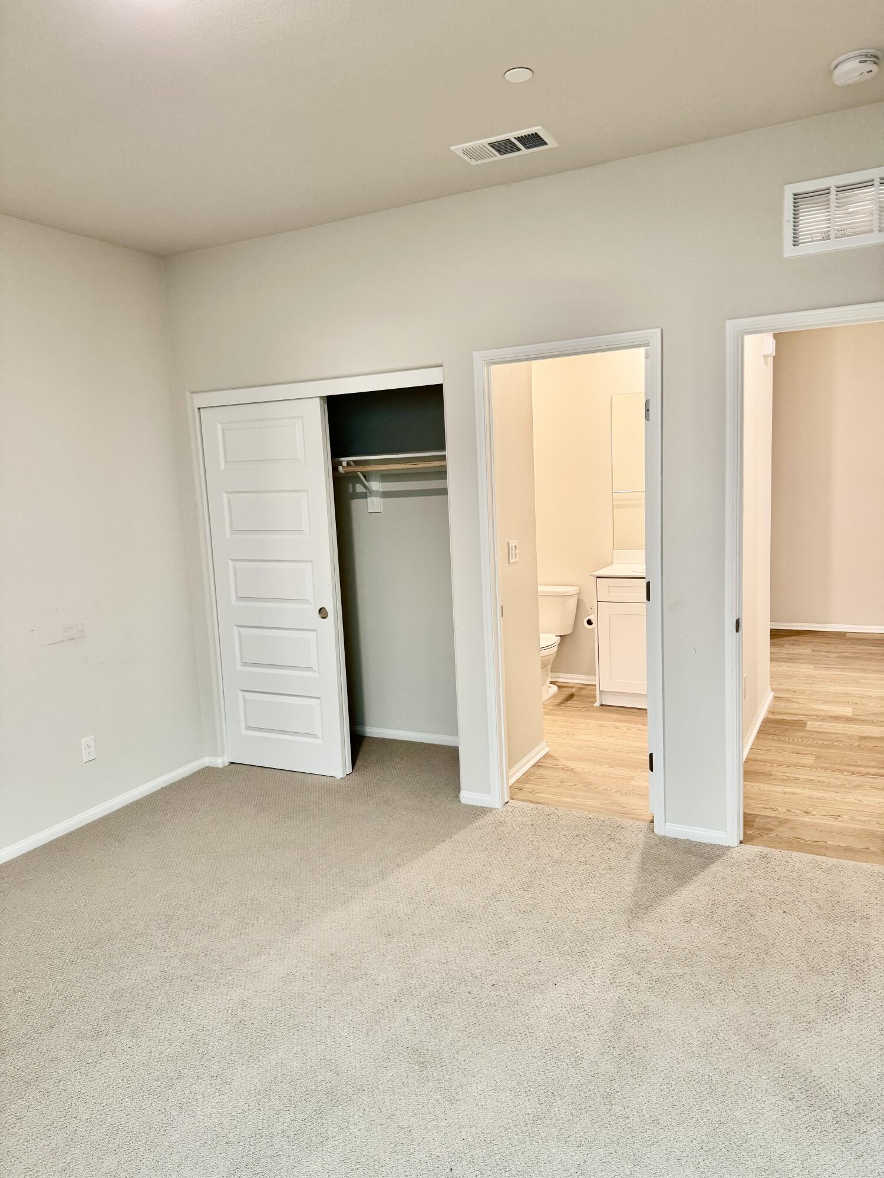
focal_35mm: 24
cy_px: 589
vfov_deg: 71.6
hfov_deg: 56.8
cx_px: 442
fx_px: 817
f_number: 1.78
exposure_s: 1/60
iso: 250
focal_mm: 6.76
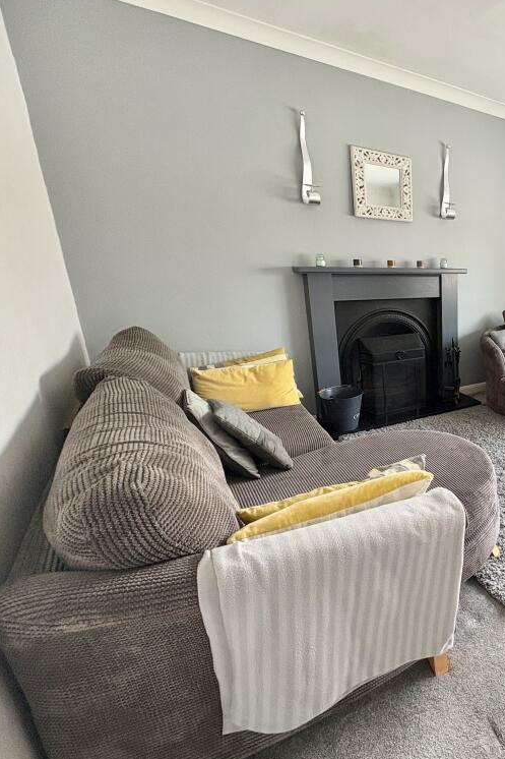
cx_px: 502
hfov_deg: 50.4
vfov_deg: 84.0
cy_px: 383
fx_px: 421
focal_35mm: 20
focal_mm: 2.22
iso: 160
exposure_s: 1/99
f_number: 2.2
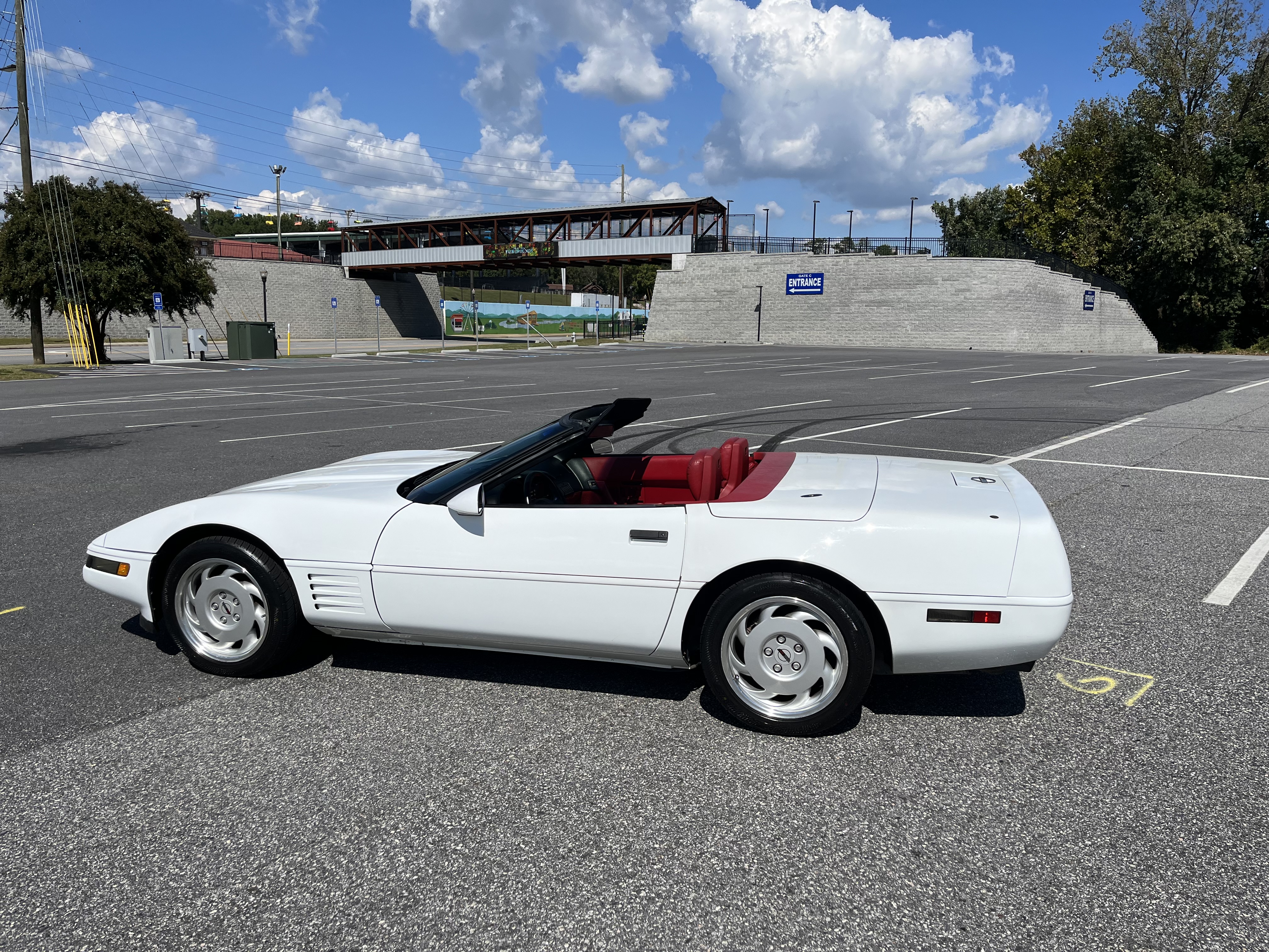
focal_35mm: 26
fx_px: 953
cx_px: 634
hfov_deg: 67.3
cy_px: 476
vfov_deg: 53.1
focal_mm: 5.1
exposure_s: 1/8403
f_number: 1.6
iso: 50
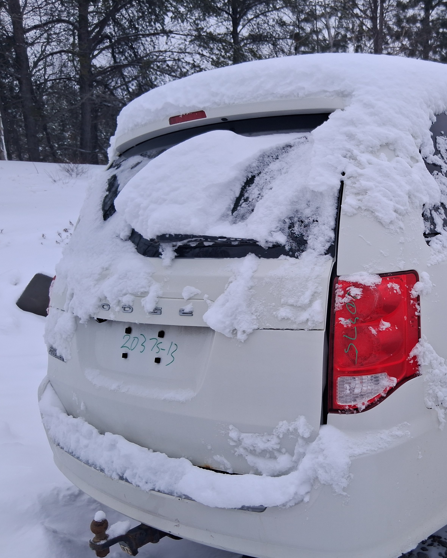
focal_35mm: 35
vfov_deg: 51.5
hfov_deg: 40.0
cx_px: 377
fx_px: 579
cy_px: 284
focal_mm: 3.98
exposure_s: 1/140
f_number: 1.8
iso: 25
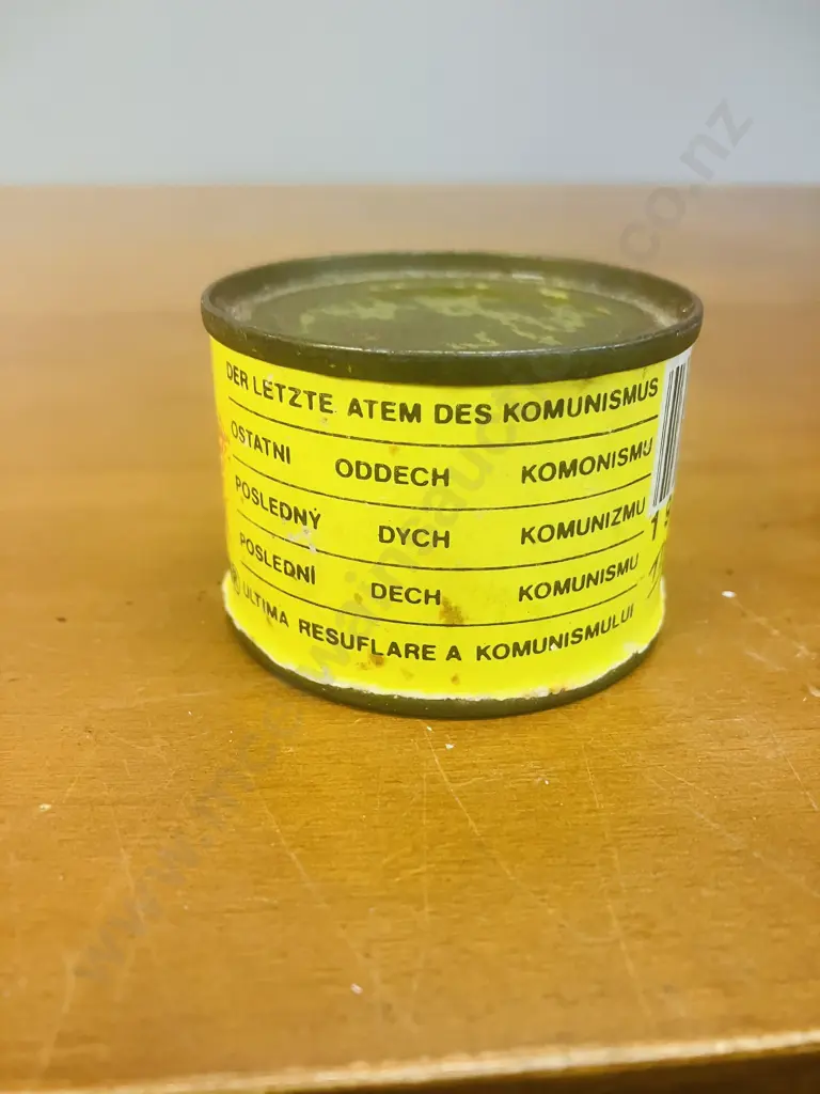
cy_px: 547
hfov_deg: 49.7
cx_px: 410
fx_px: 884
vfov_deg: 63.4
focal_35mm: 28
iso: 250
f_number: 1.8
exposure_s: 1/50
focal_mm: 3.99
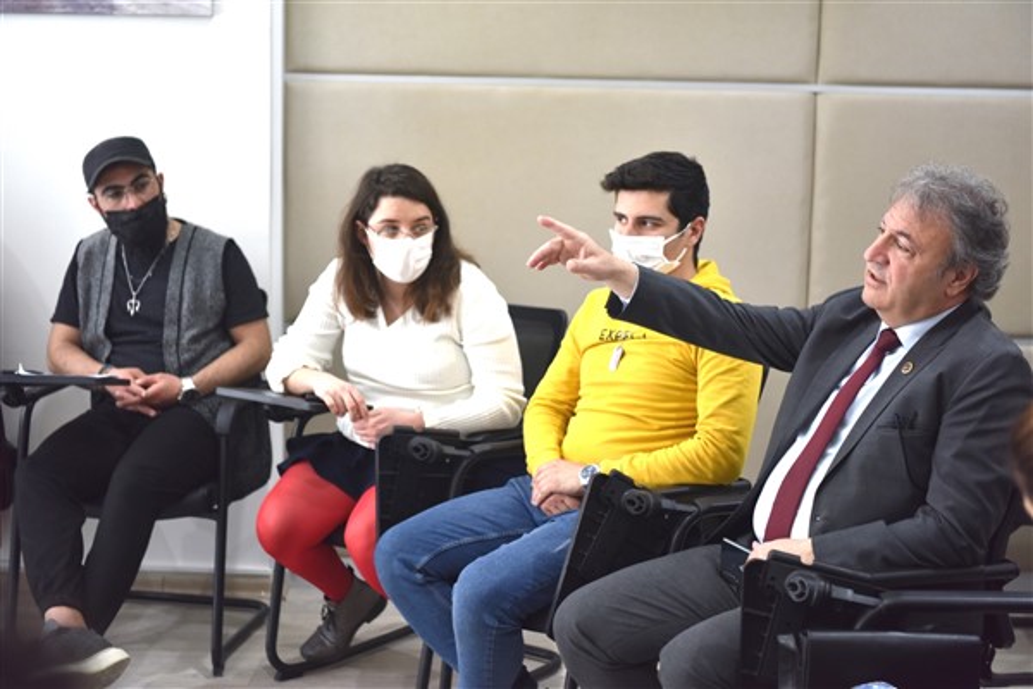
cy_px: 344
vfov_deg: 23.4
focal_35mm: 58
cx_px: 516
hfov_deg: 34.5
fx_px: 1664
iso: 800
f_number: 2.8
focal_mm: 58
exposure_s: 1/160
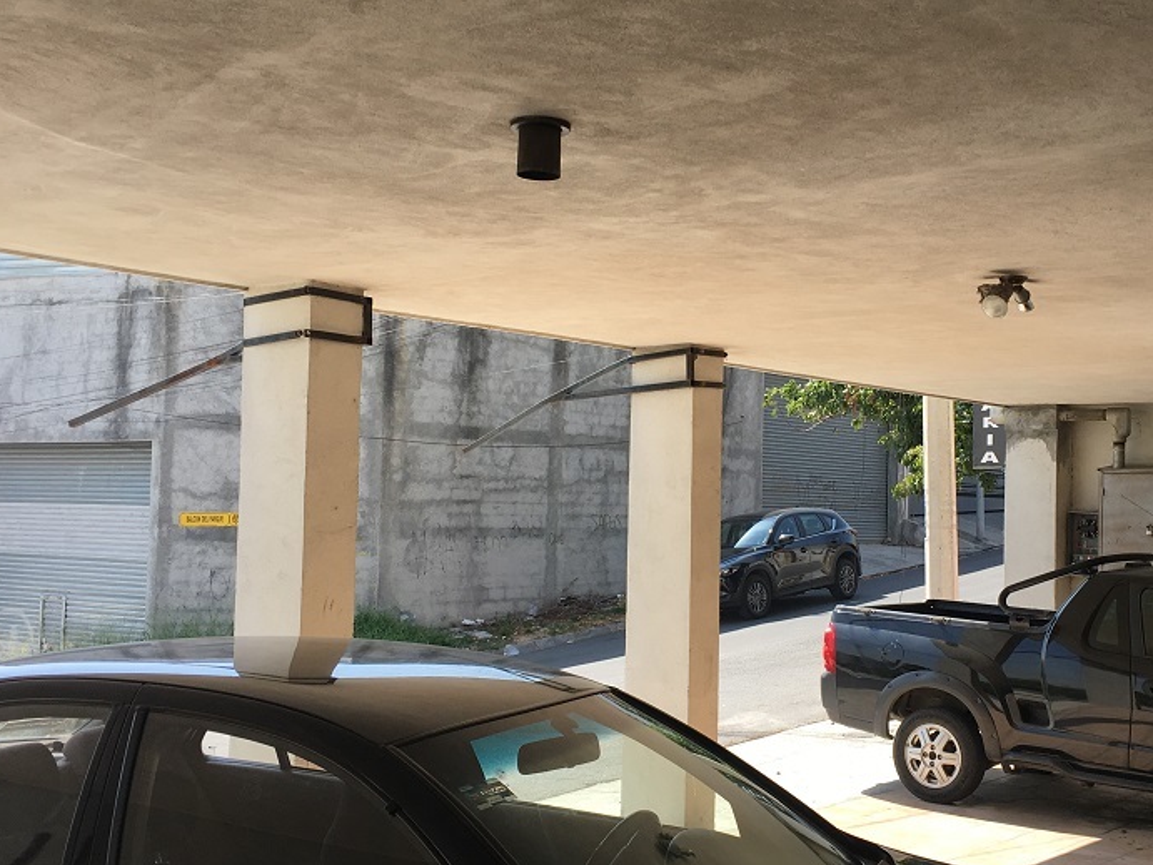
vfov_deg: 33.6
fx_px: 1432
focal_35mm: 43
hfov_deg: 43.6
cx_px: 702
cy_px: 453
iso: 25
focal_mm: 4.15
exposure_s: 1/523
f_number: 2.2
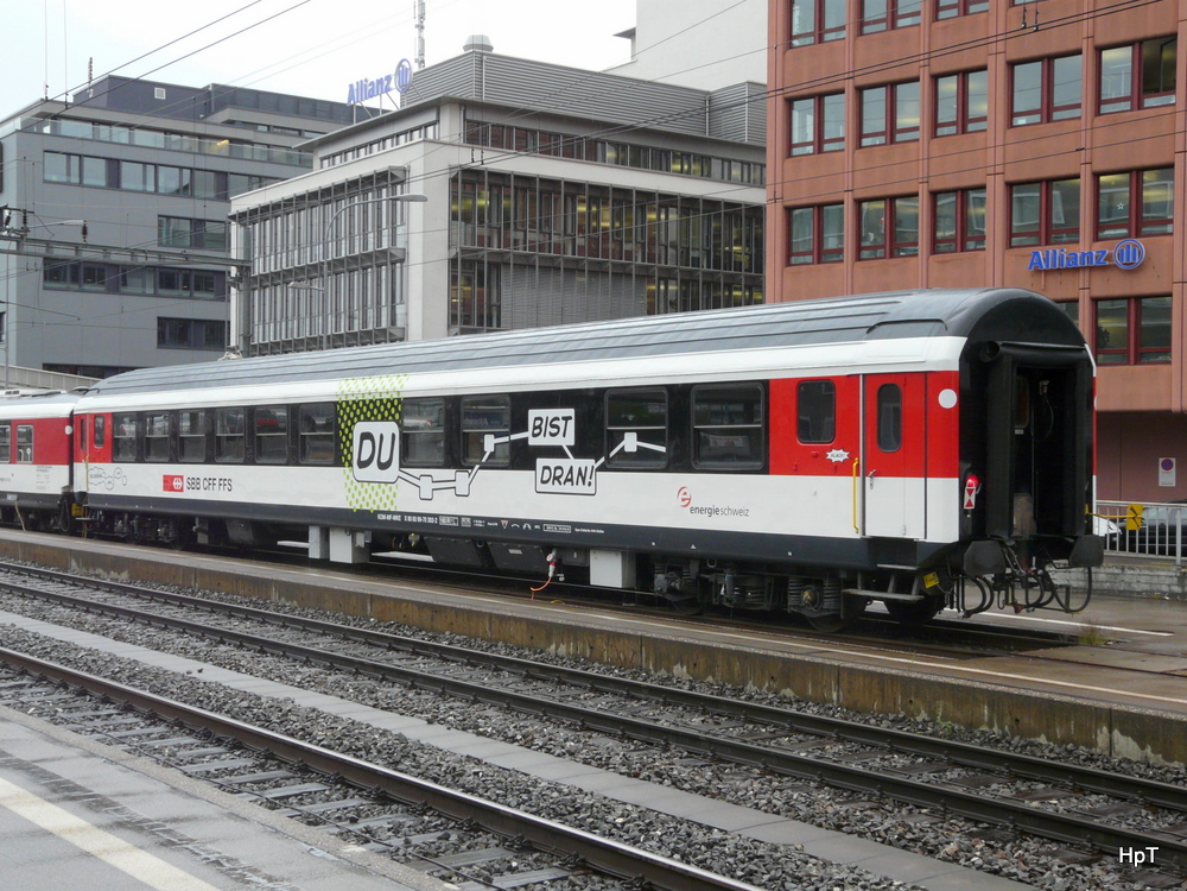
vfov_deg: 31.5
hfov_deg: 41.2
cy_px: 446
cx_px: 594
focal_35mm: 46
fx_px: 1577
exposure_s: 1/160
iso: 125
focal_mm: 7.5
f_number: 3.6
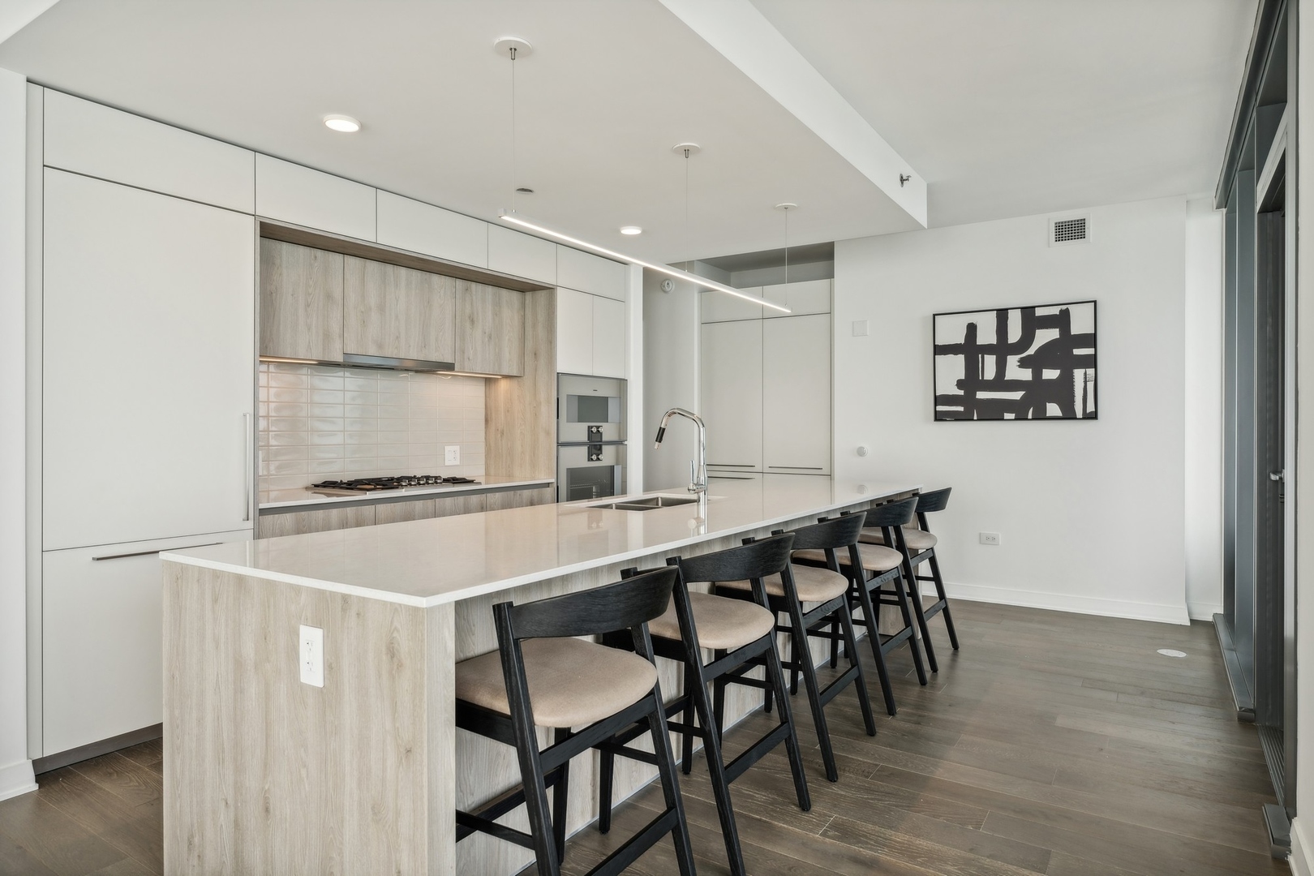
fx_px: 766
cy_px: 438
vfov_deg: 59.5
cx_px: 657
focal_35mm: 21
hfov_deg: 81.2
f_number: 7.1
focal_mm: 21
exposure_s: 1/100
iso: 320
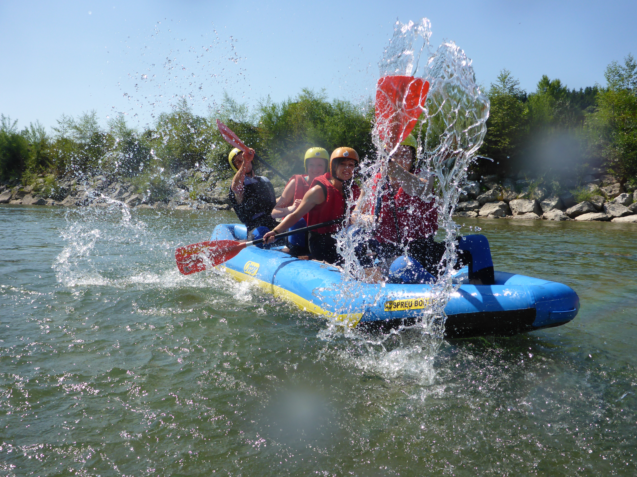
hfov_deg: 58.4
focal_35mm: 31
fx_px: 570
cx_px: 318
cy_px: 238
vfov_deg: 45.4
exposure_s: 1/1000
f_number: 3.5
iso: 100
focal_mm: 5.5
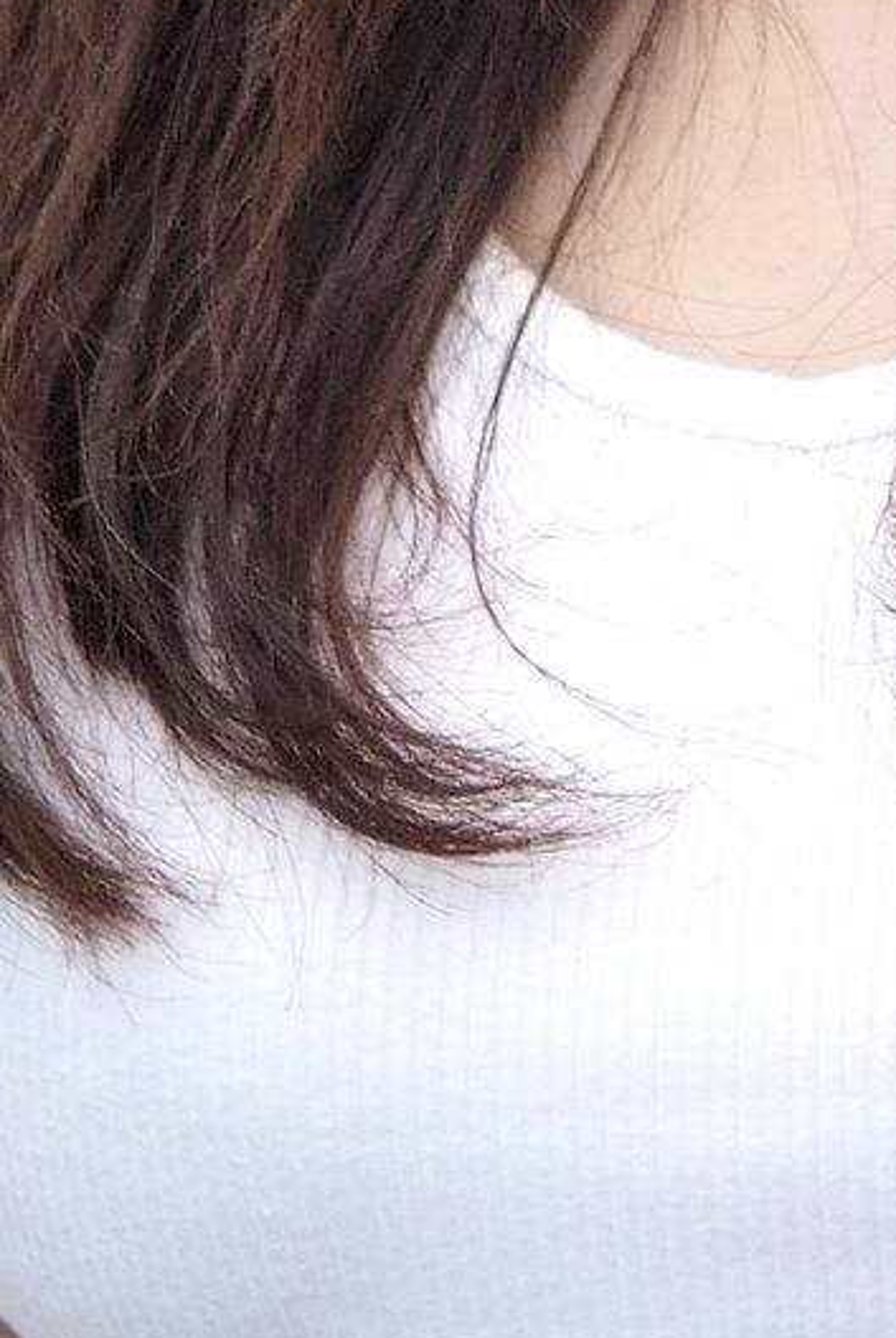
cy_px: -1186
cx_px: 1685
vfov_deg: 6.0
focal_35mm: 335
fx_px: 12465
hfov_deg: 4.1
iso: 400
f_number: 2.8
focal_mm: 55
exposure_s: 1/640
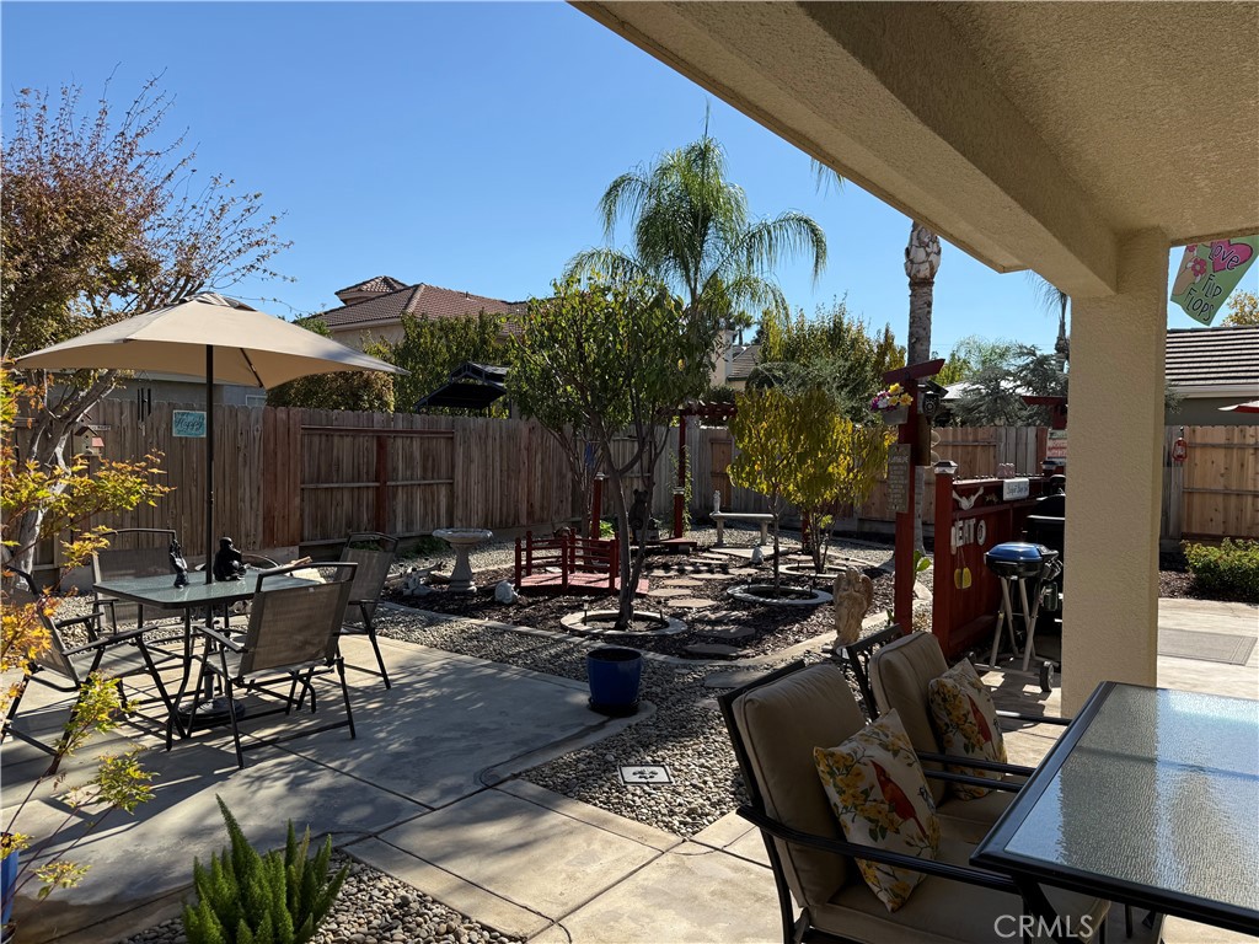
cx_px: 630
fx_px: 873
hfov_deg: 71.6
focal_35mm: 24
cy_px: 472
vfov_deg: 56.8
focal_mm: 6.76
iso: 80
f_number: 1.78
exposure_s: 1/4167
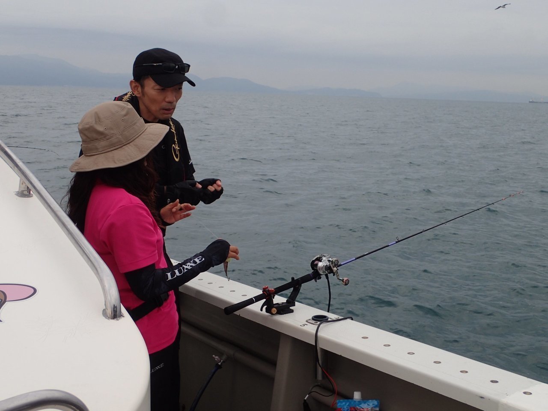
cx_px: 274
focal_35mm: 43
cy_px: 206
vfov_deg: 33.6
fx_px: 681
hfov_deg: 43.9
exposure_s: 1/250
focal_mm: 7.86
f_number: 4
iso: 100
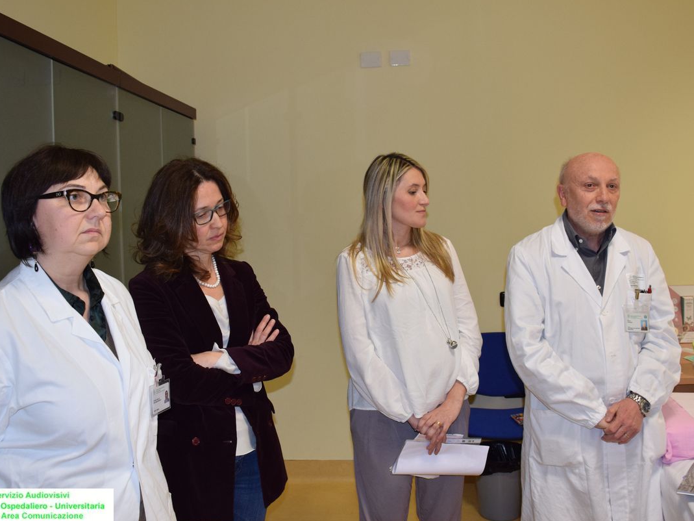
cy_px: 245
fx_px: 682
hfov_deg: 53.9
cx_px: 354
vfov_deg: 41.8
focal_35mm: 34
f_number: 5
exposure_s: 1/100
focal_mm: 18
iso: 800
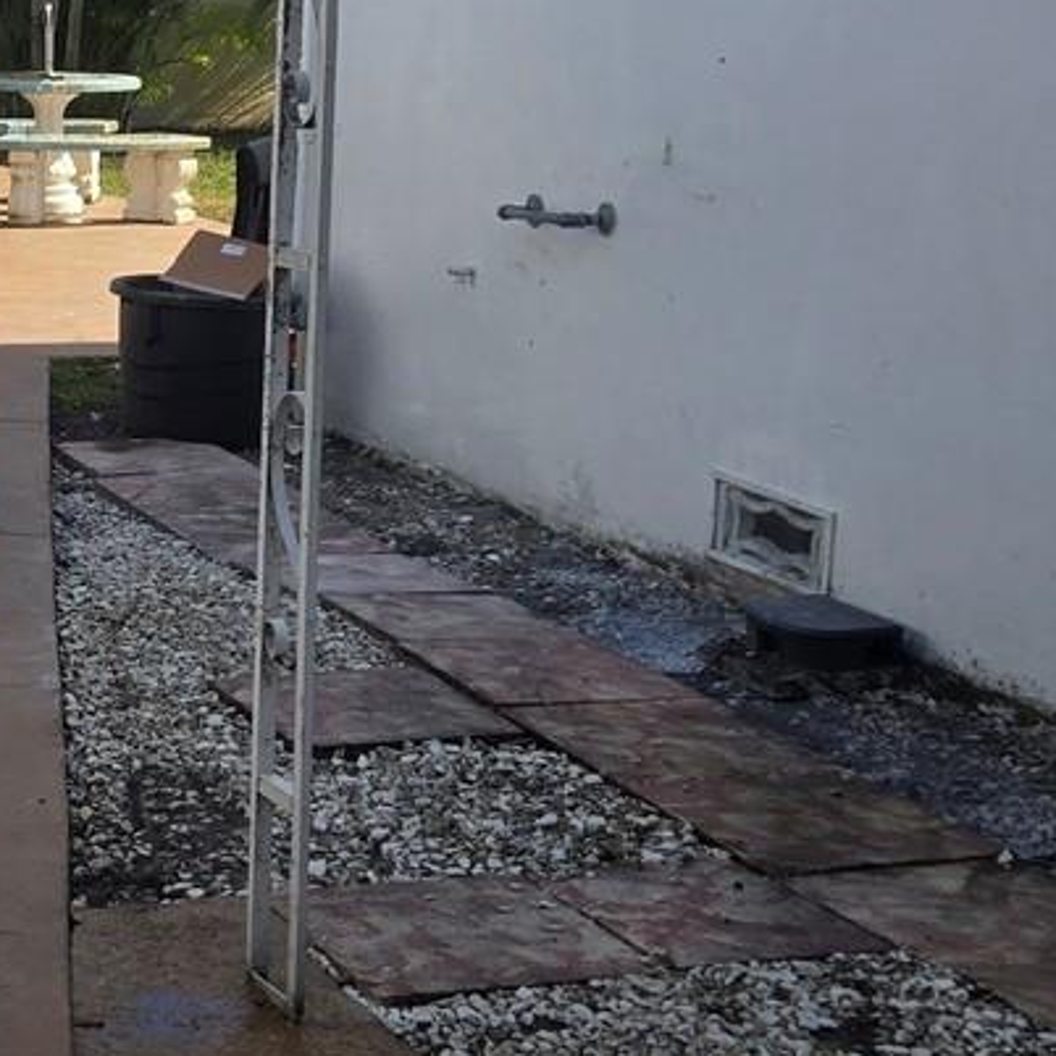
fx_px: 2796
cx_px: -158
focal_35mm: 81
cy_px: 376
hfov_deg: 20.2
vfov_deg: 21.3
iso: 25
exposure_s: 1/1668
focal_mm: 5.4
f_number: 1.8
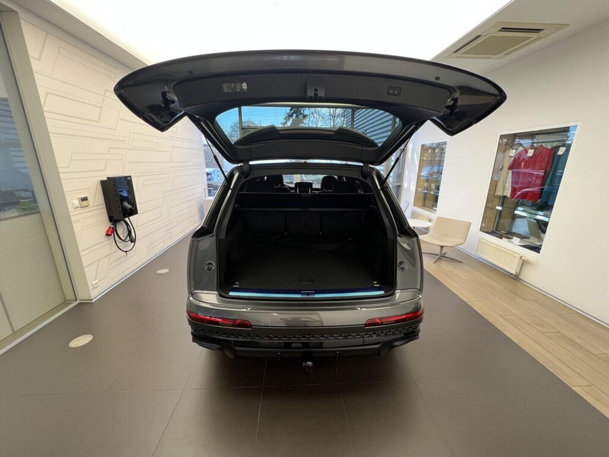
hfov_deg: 106.2
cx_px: 304
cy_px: 228
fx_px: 229
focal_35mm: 13
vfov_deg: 89.9
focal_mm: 1.57
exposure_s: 1/99
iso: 160
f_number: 1.8
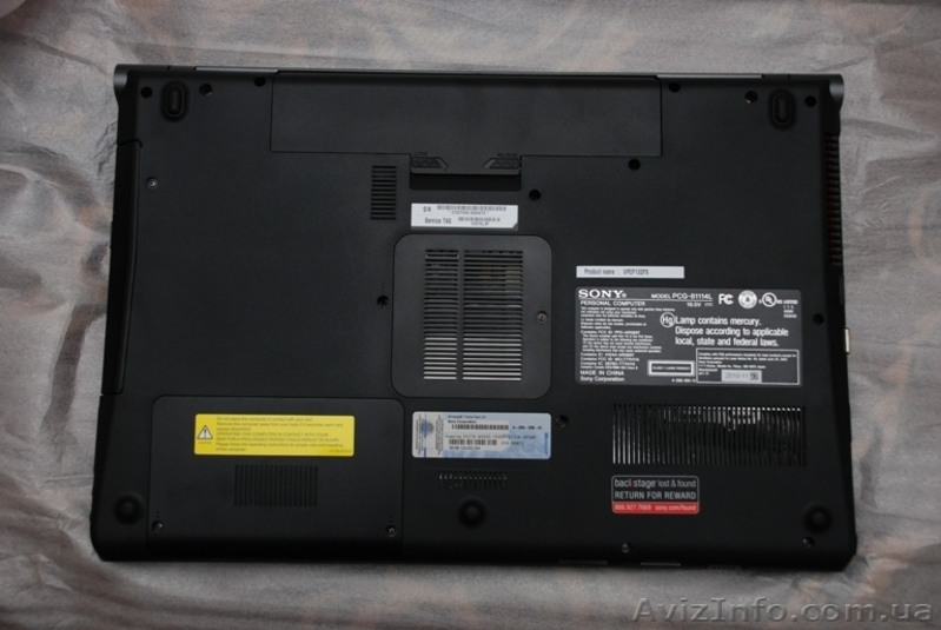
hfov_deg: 46.3
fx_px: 1099
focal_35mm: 42
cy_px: 315
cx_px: 470
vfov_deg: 32.0
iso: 200
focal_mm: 28
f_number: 5
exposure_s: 1/60
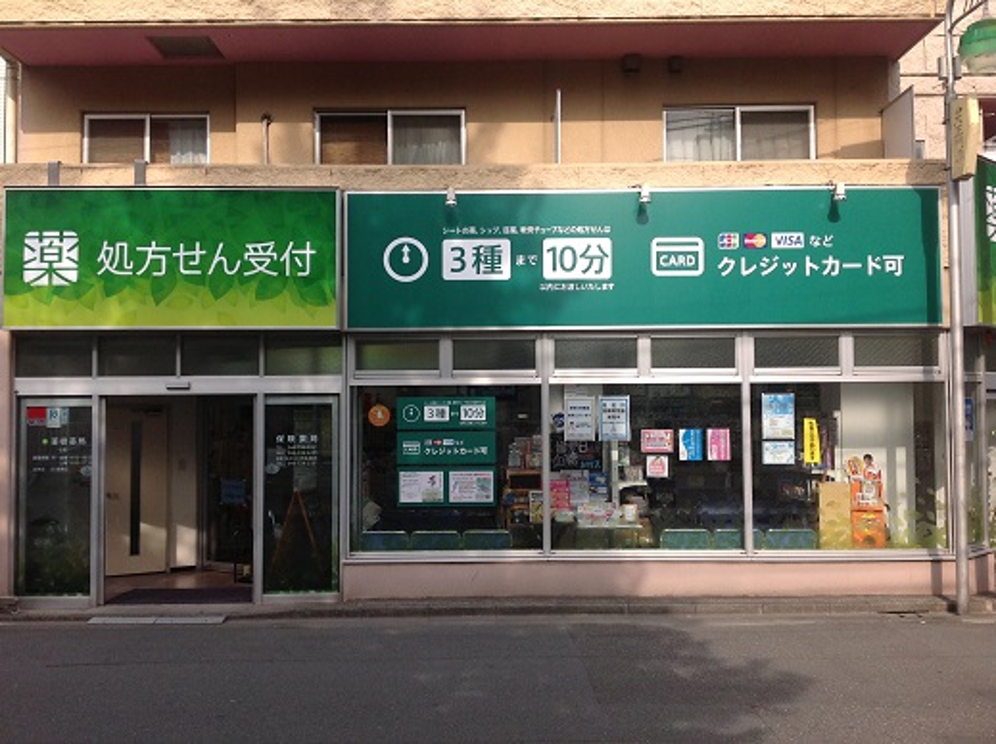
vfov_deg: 40.6
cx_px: 498
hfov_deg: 52.7
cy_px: 372
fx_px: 1006
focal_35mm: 35
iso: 50
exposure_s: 1/796
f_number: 2.4
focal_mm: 4.28
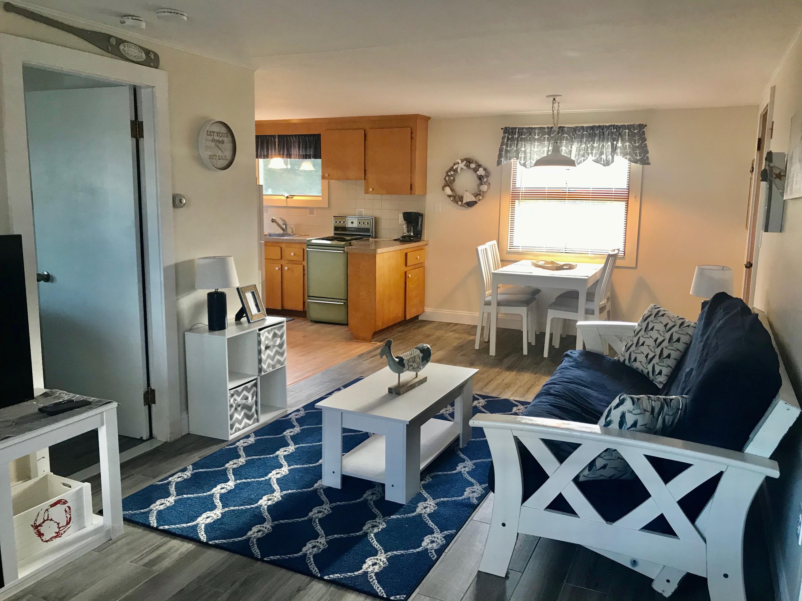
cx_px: 401
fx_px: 649
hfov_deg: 63.4
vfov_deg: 49.7
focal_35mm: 28
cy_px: 300
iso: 40
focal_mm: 3.99
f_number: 1.8
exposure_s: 1/24
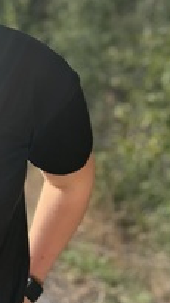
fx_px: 554
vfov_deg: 29.1
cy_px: 21
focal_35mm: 69
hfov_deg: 16.4
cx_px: -54
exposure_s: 1/418
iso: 50
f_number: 1.5
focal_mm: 5.7
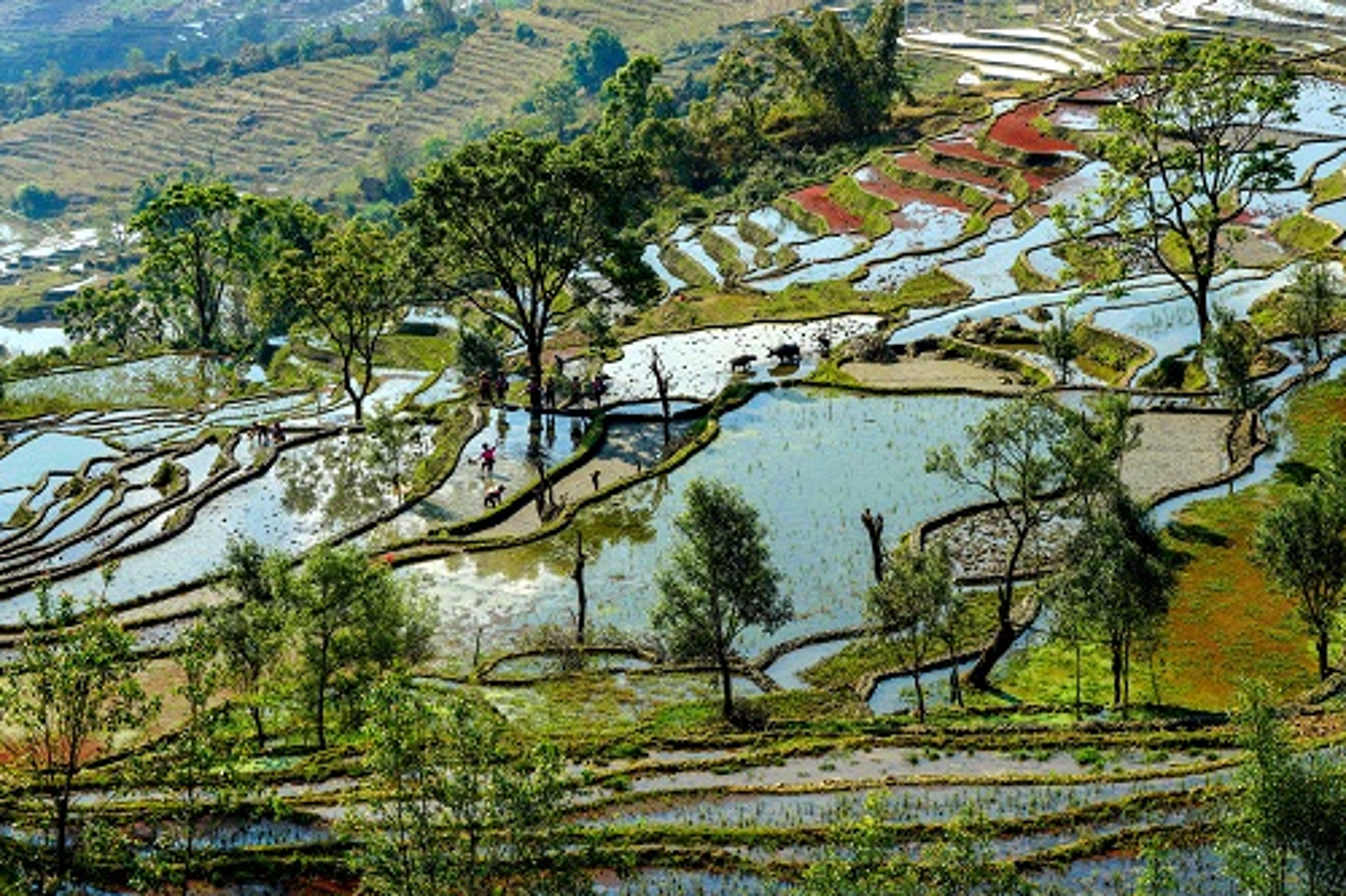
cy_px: 393
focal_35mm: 84
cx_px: 727
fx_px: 3139
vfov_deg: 16.2
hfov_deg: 24.2
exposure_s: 1/200
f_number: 9
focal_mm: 70
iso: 100
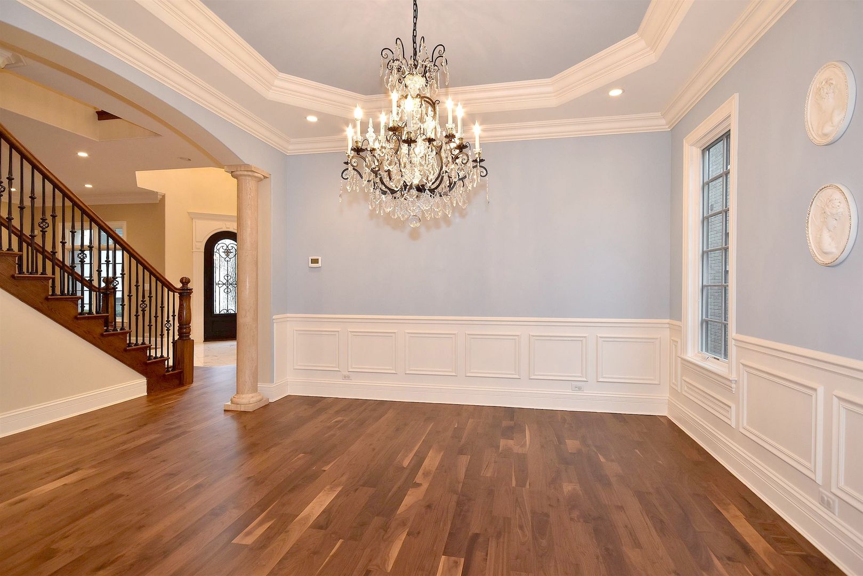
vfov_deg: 67.4
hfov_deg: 90.0
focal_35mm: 18
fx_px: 432
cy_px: 288
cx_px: 432
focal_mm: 12
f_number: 8
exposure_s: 1/13
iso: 320
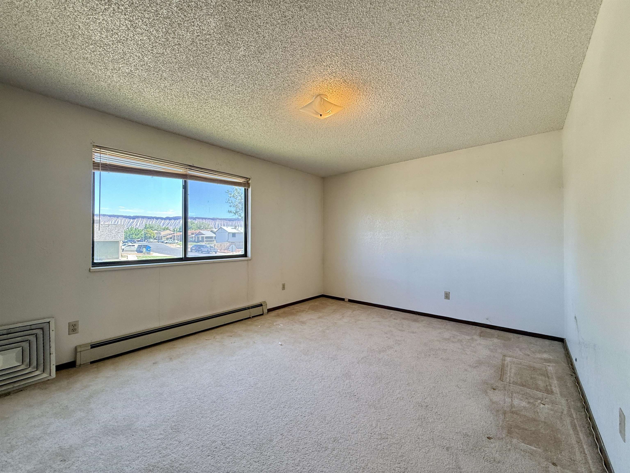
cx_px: 315
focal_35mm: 14
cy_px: 236
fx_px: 255
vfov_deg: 85.7
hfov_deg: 102.1
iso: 200
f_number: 2.2
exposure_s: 1/120
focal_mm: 2.22
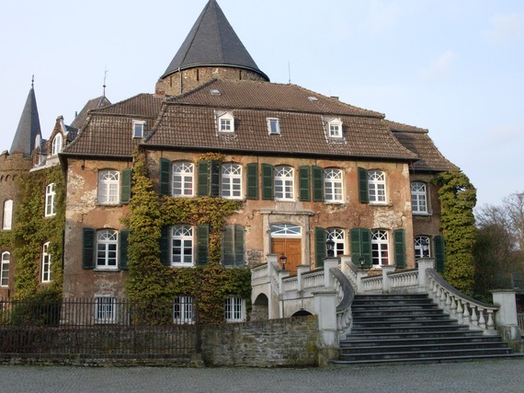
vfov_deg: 35.1
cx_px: 248
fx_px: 620
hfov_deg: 45.8
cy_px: 186
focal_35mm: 41
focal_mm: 6.3
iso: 80
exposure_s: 1/350
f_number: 2.8
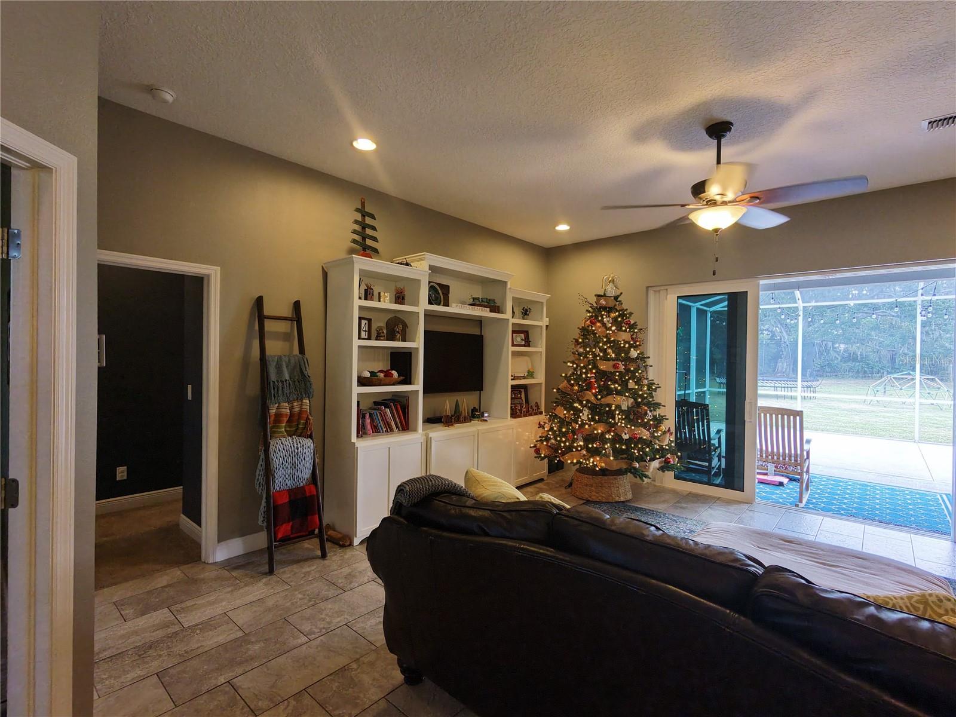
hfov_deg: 94.5
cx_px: 478
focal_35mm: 16
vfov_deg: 78.1
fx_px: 442
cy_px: 358
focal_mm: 3.05
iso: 990
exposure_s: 1/50
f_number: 2.2
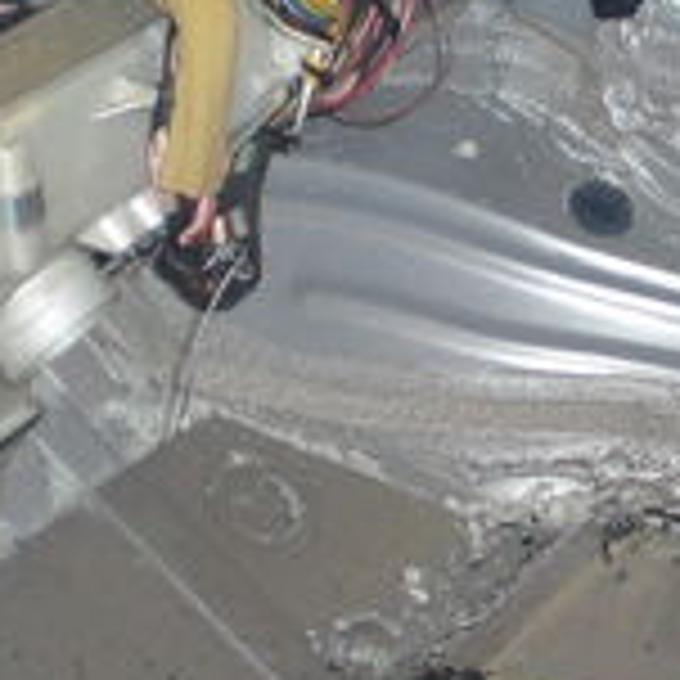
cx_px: 630
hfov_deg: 12.8
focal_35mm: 135
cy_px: 522
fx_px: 3000
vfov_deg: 12.9
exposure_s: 1/60
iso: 200
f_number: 3.1
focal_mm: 6.3
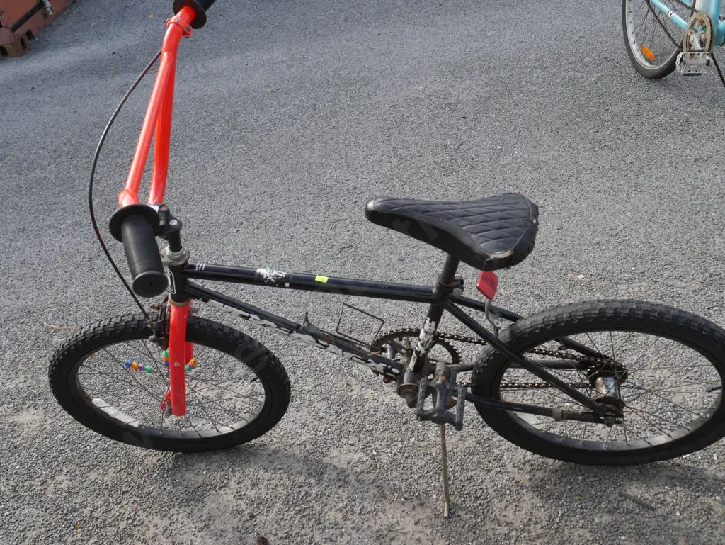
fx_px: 754
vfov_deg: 39.7
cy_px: 272
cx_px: 362
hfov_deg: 51.3
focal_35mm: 36
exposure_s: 1/200
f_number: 6.3
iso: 200
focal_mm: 18
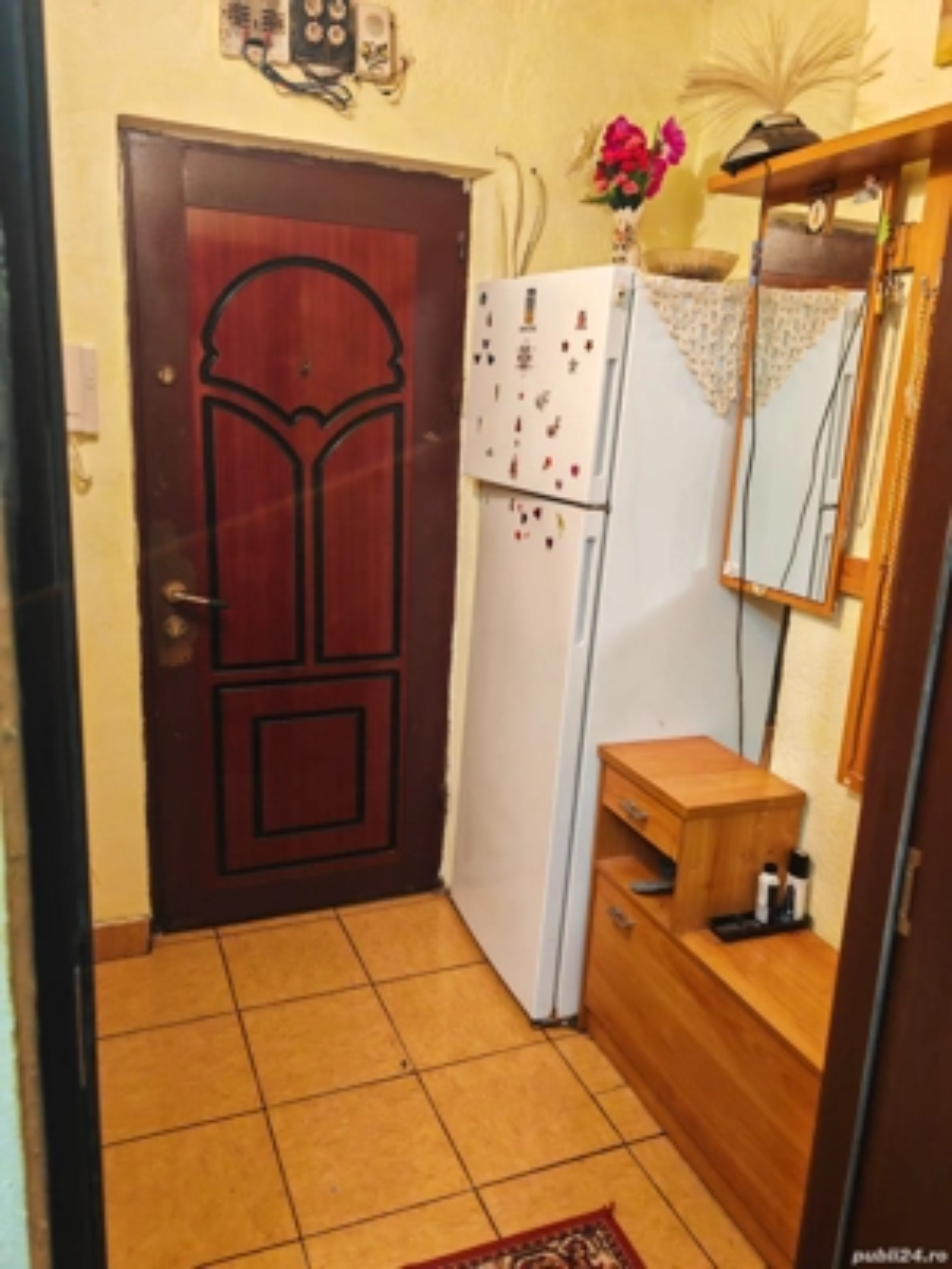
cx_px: 476
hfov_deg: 51.4
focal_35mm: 27
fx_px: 990
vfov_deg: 65.3
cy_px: 634
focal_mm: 7.62
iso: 800
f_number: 1.6
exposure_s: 1/33
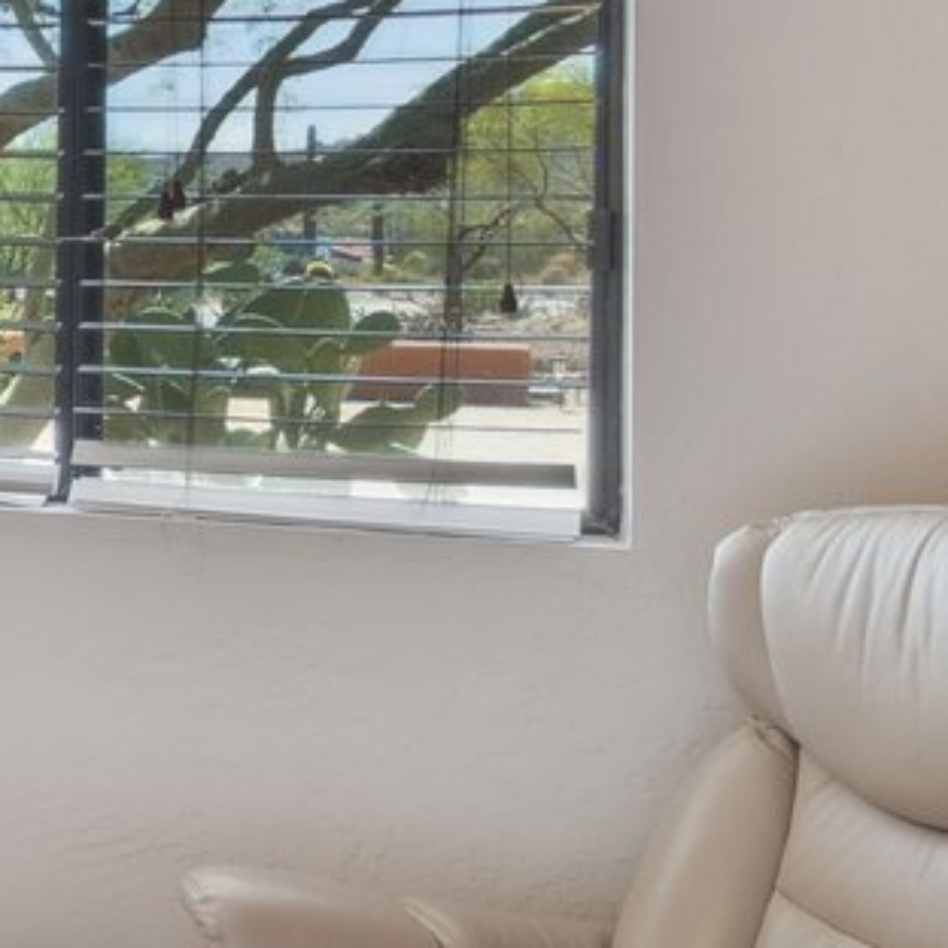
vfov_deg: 22.0
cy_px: 254
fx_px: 2417
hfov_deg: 14.8
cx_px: -1273
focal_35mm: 78
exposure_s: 1/25
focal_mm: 14
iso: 400
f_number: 8
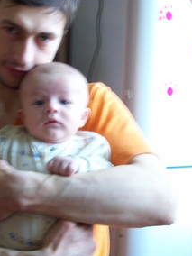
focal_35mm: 84
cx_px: 50
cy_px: 117
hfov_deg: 17.5
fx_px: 621
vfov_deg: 23.3
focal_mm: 8.8
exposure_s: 1/10.1
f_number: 3.6
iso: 160
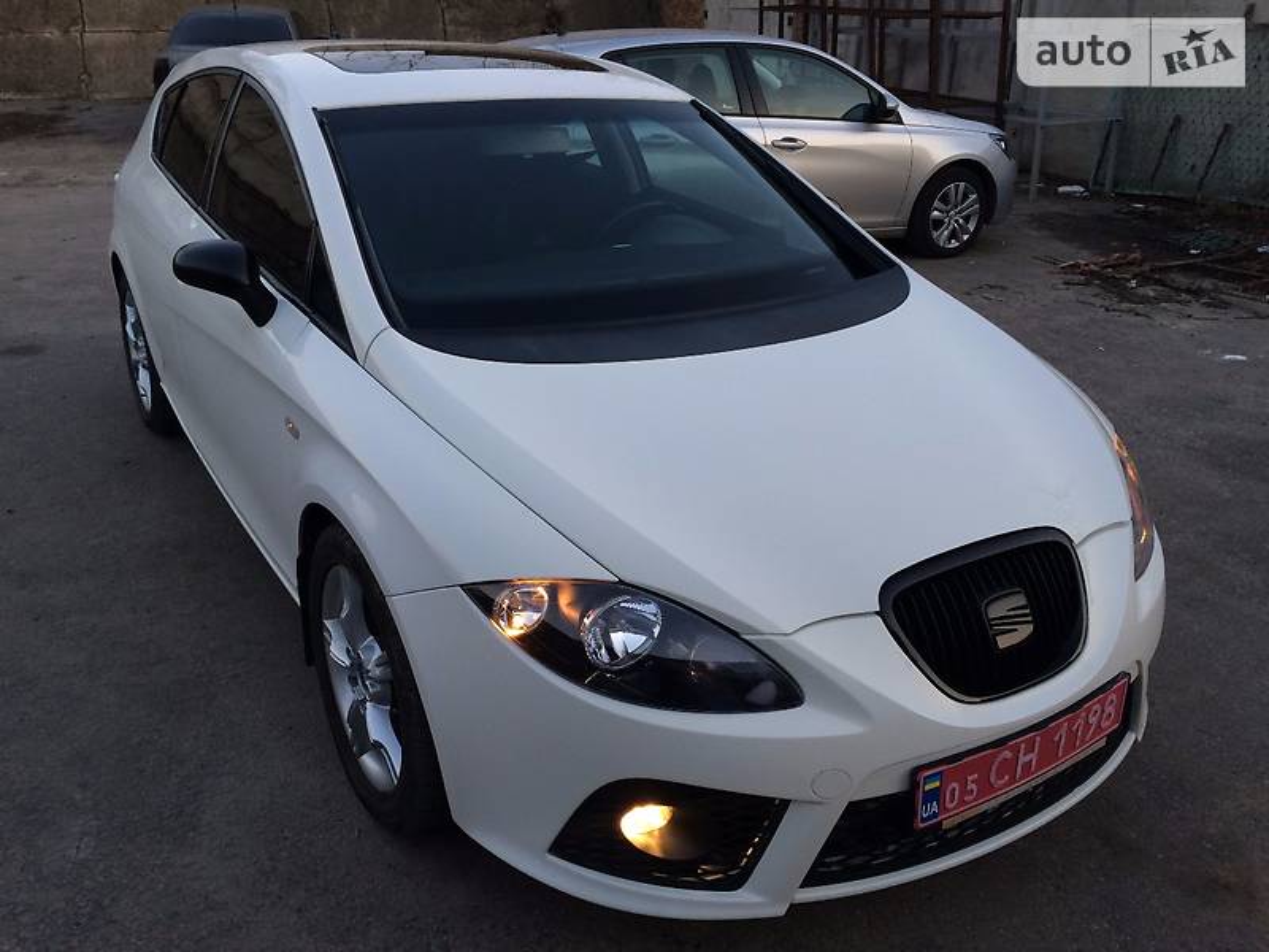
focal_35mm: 29
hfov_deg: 61.7
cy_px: 476
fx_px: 1063
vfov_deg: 48.2
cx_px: 634
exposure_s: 1/33
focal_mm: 4.2
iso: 40
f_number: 2.2
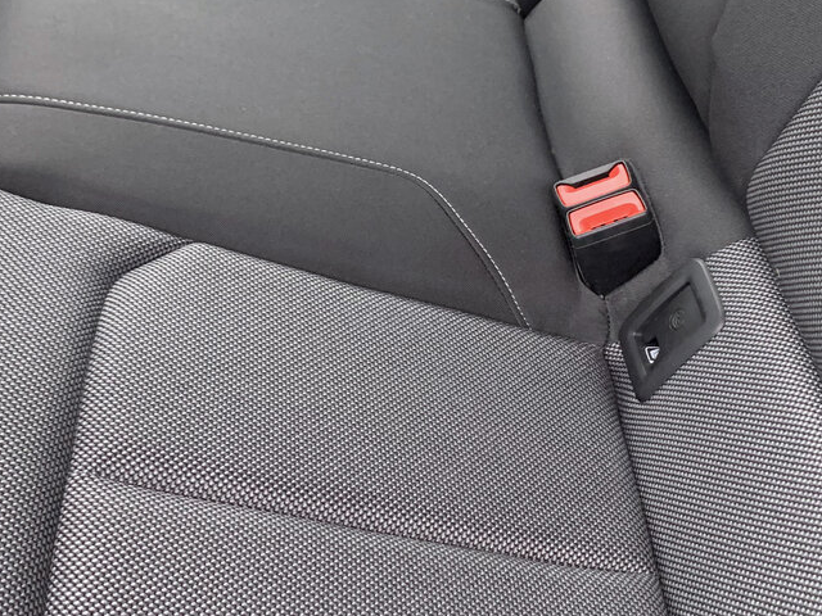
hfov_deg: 36.8
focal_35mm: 52
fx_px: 1235
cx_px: 402
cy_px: 230
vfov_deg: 27.9
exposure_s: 1/60
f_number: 1.8
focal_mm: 4.25
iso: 200
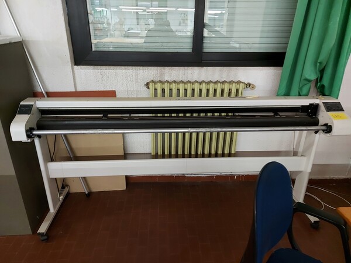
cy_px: 132
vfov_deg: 56.8
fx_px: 243
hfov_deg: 71.6
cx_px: 176
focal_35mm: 24
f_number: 1.8
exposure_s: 1/25
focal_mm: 5.23
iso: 400
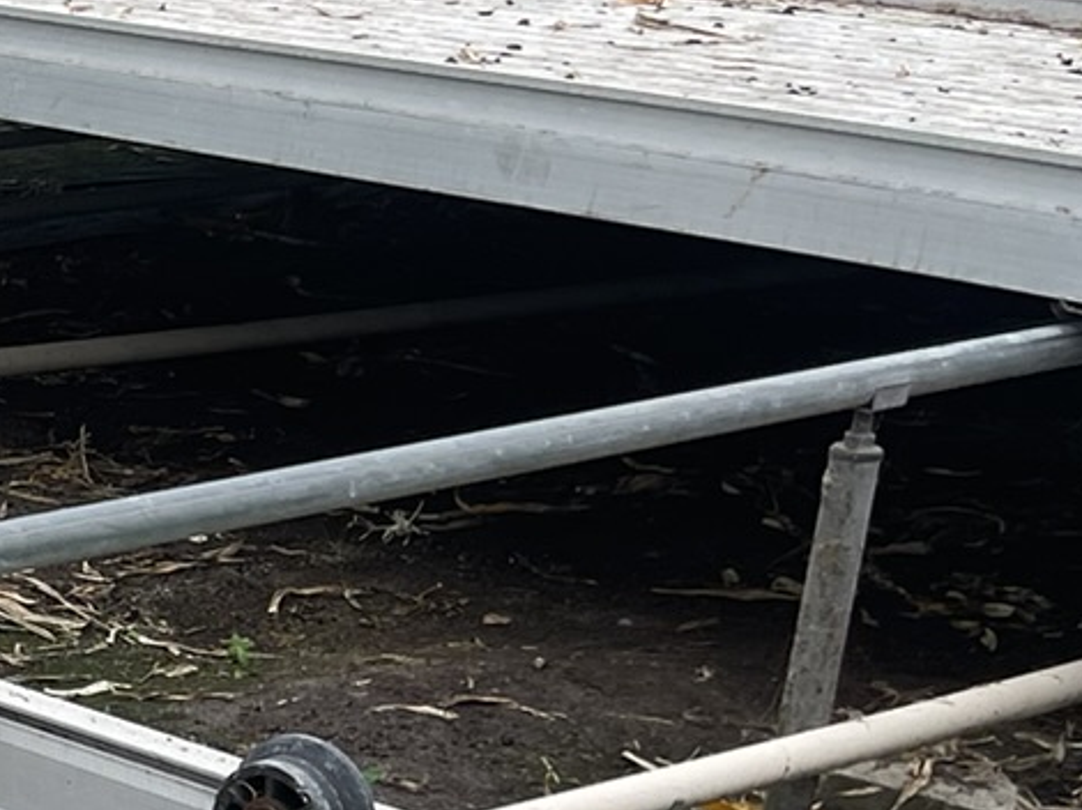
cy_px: 941
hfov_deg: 14.6
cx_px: -1151
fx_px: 3405
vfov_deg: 13.2
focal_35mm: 109
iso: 50
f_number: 1.6
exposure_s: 1/121
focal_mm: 5.1
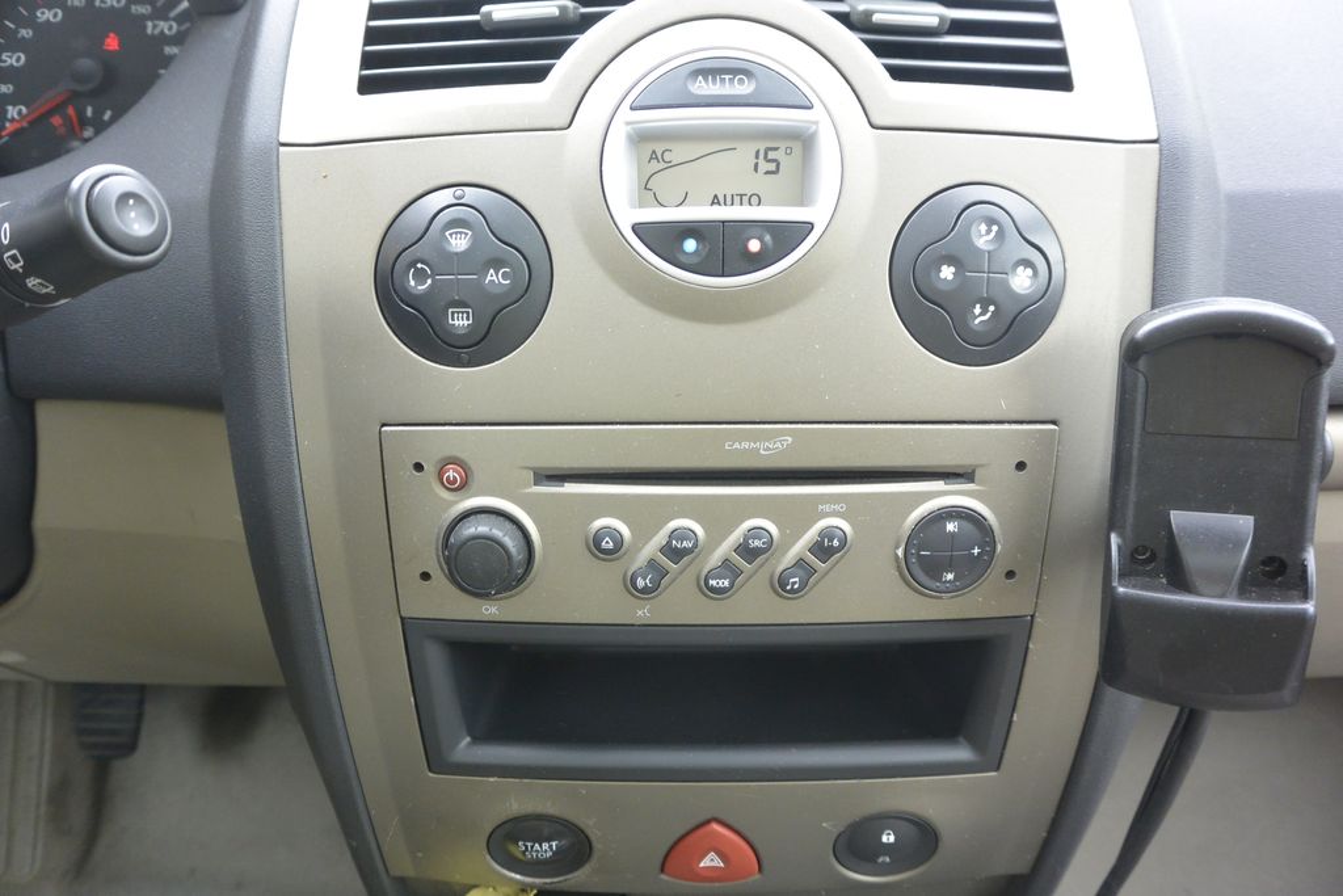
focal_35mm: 27
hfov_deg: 67.4
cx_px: 672
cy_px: 448
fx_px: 1007
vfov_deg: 47.9
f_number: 3.5
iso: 400
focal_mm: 10
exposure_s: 1/80
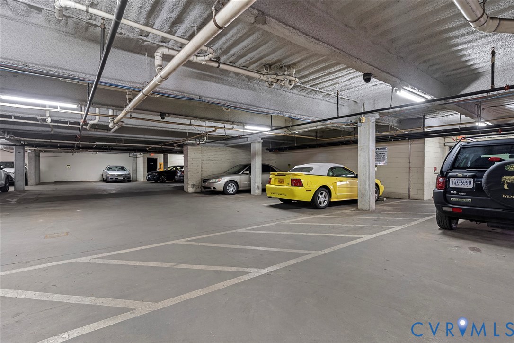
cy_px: 172
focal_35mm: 17
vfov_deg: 70.4
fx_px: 243
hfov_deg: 93.3
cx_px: 257
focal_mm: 17
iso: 640
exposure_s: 1/2
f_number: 8
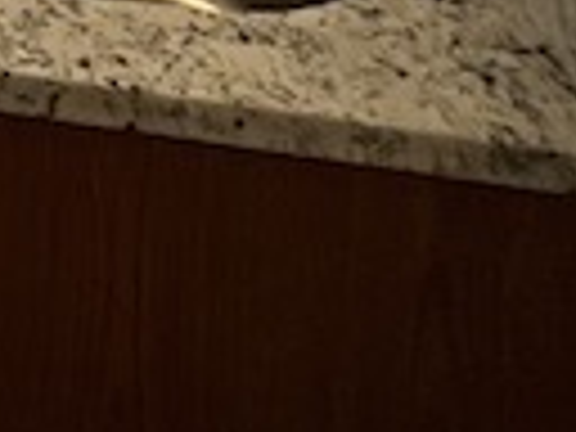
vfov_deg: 11.9
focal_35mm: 81
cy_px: -783
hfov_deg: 19.4
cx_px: -396
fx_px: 1348
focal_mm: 1.57
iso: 200
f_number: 1.8
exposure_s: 1/120
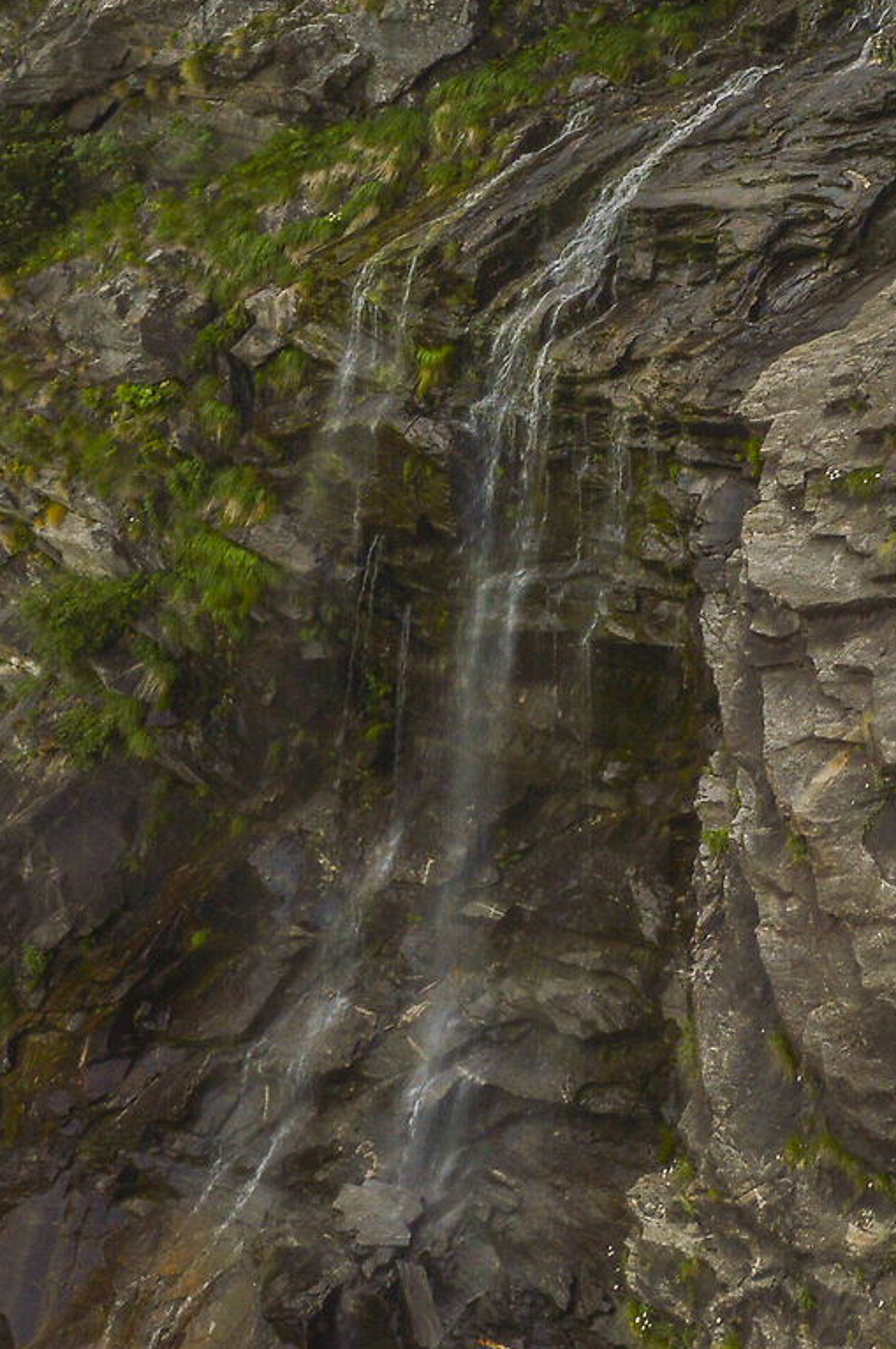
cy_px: -151
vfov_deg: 35.5
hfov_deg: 26.7
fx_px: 1759
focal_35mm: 47
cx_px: 945
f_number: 14
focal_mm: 10
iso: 100
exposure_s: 1/50
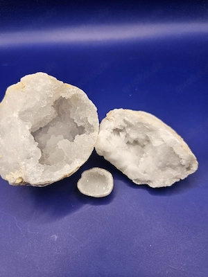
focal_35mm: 23
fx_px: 184
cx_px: 104
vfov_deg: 73.9
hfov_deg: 58.9
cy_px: 138
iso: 64
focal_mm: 5.4
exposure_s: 1/182
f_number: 1.8
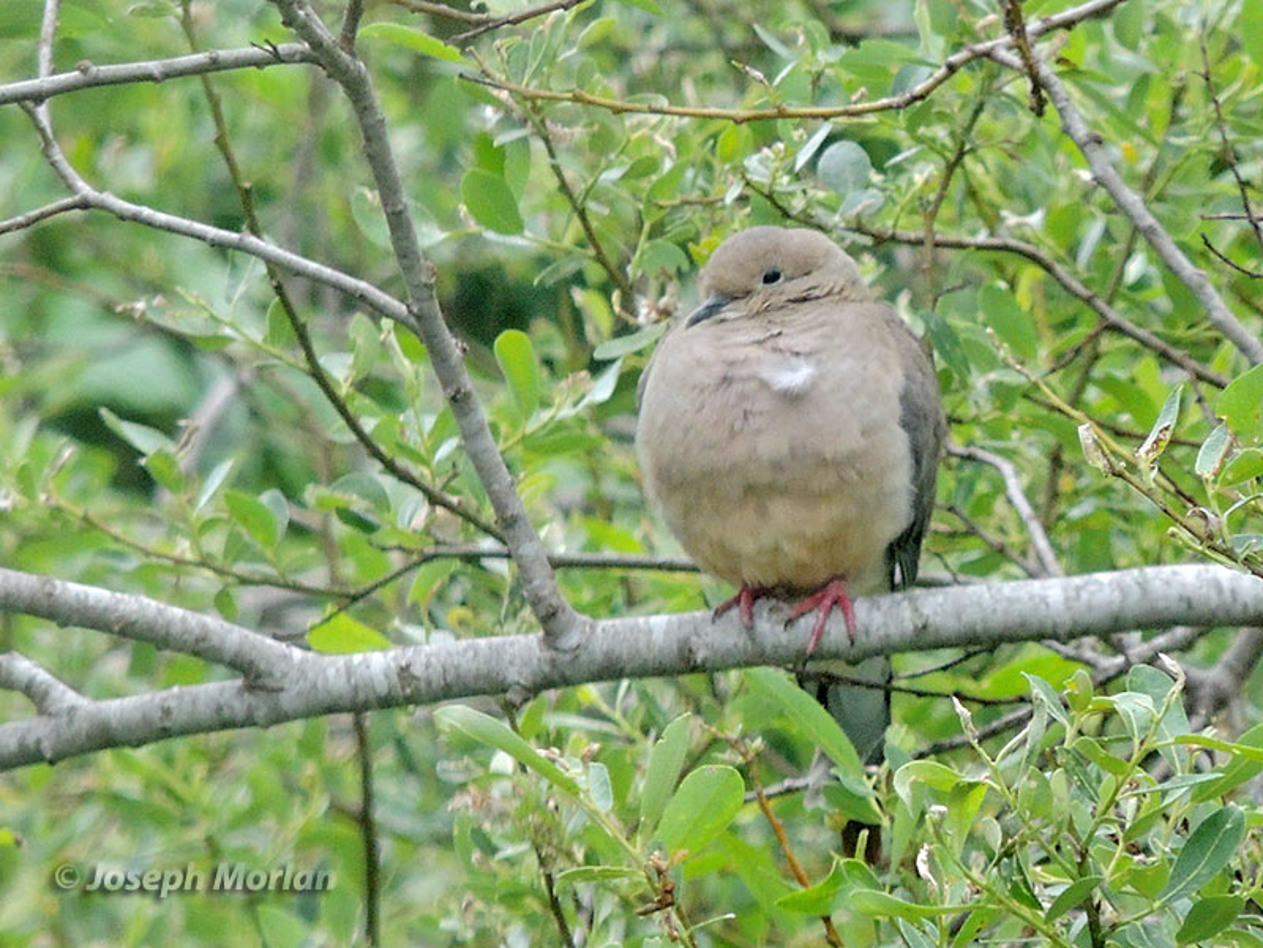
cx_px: 632
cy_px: 474
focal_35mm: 700
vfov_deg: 2.1
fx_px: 25540
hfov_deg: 2.8
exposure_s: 1/250
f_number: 5
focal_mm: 124.8
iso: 400
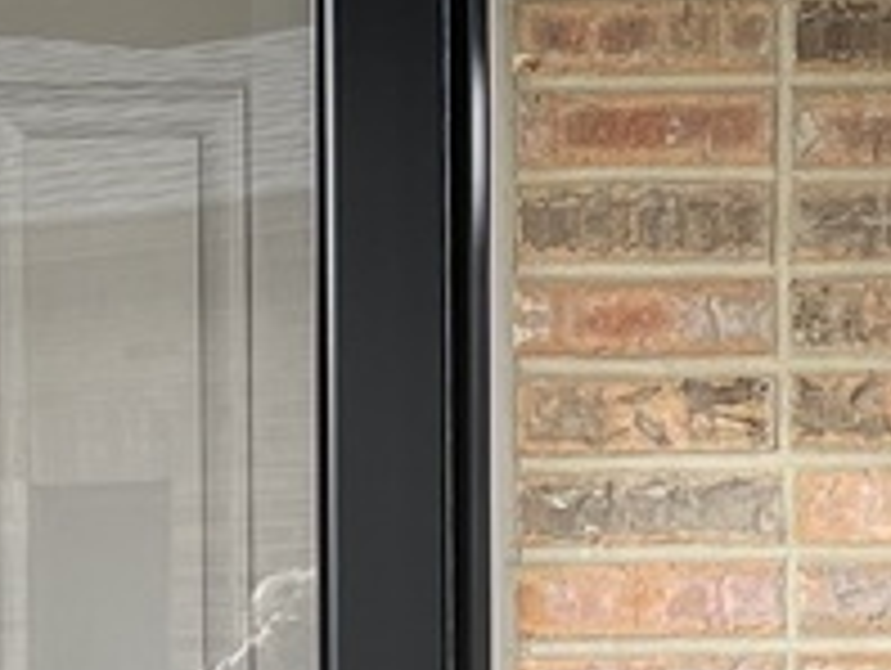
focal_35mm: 189
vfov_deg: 7.8
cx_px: 216
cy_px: 796
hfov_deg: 10.4
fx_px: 4871
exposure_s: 1/357
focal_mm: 5.1
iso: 50
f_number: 1.6
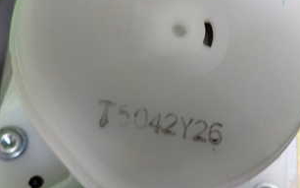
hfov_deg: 38.5
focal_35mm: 52
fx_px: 425
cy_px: 73
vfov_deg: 24.8
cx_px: 199
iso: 200
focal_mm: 4.5
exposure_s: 1/30
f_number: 2
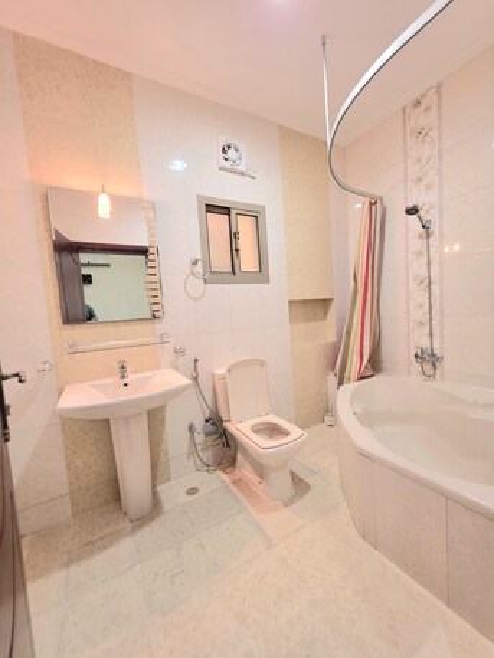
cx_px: 247
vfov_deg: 106.2
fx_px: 247
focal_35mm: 13
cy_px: 329
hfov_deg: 89.9
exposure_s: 1/101
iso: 250
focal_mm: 2.2
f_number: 1.9
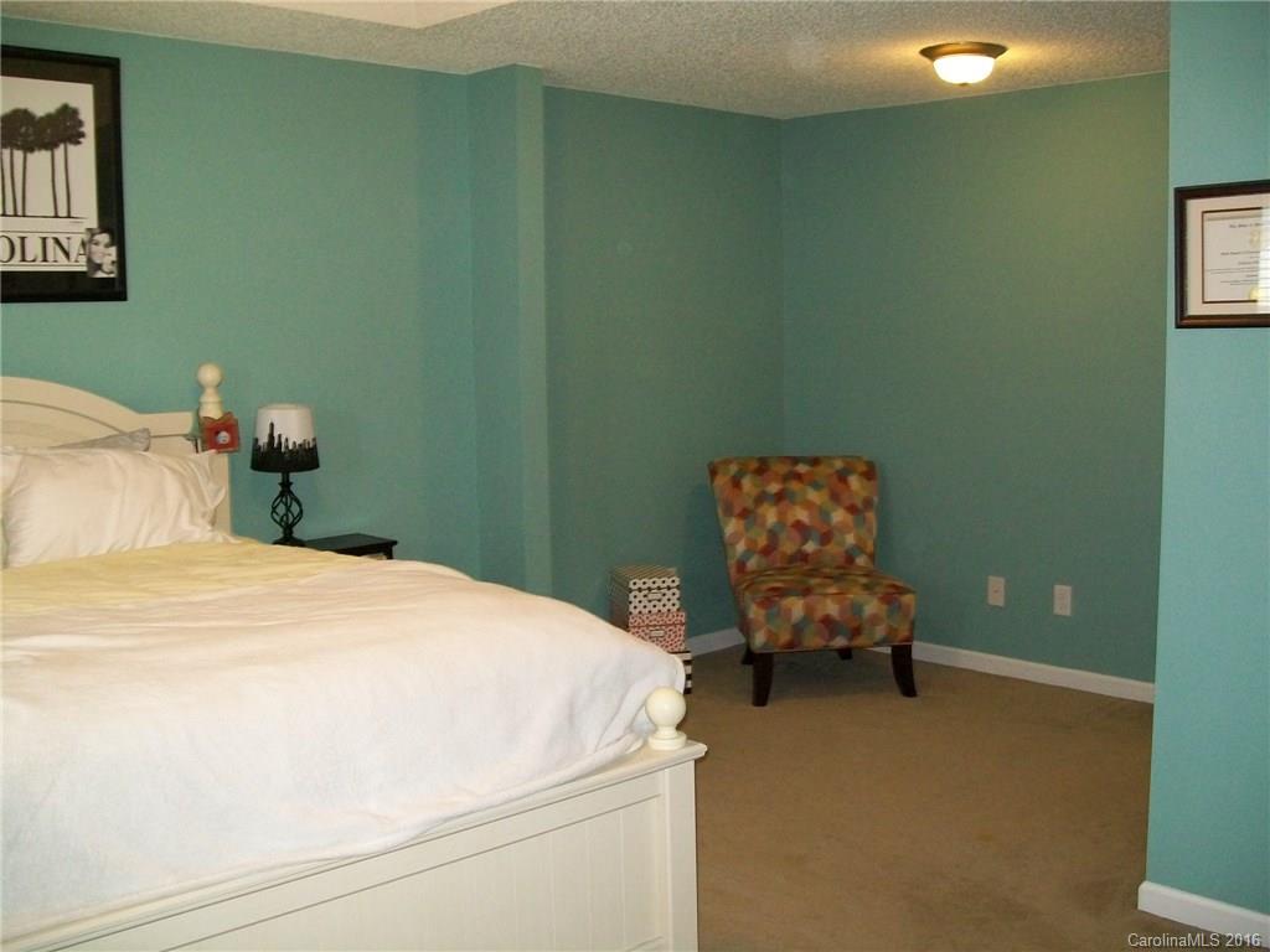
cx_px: 635
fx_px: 1321
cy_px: 476
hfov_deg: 51.4
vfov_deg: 39.7
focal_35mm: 36
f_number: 2.7
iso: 160
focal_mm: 6
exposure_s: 1/60
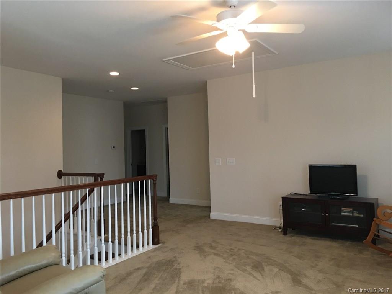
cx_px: 196
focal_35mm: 29
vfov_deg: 48.2
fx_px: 328
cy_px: 147
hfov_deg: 61.7
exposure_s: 1/15
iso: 100
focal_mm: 4.15
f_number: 2.2
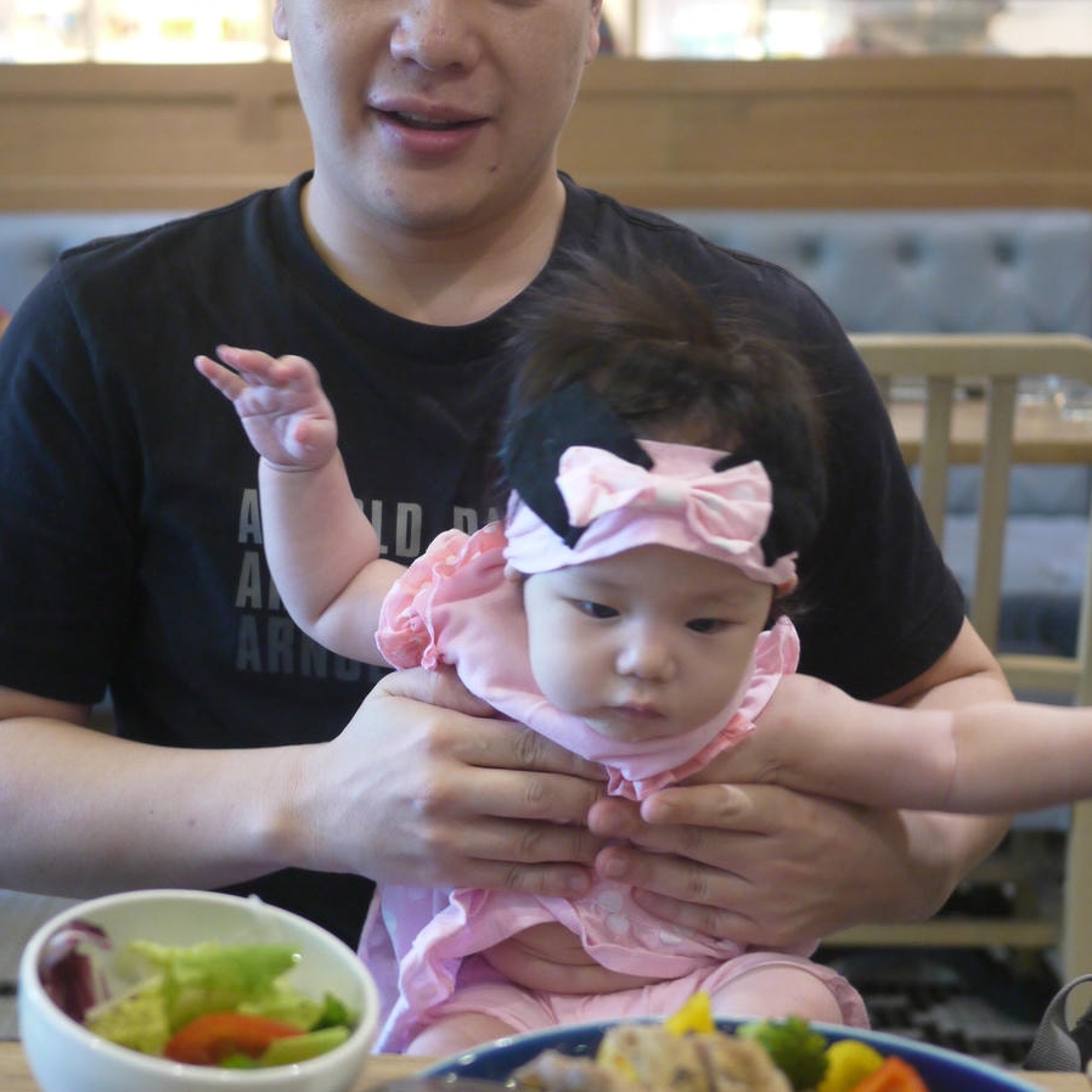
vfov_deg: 27.3
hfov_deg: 27.3
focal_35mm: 63
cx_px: 494
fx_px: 2248
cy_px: 625
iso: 500
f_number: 1.7
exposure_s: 1/60
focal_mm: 20
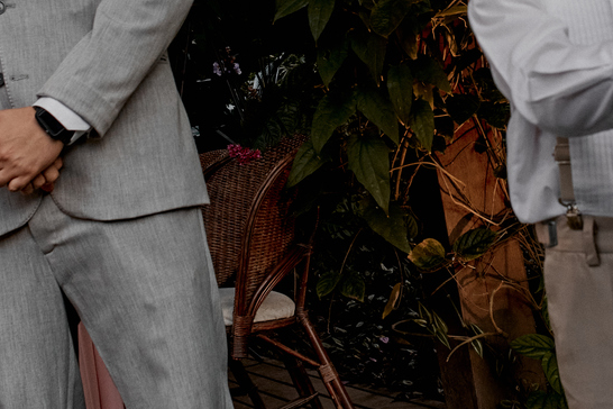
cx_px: 394
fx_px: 1311
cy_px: -24
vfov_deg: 17.2
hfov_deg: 26.2
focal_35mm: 77
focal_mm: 35
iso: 1600
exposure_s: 1/200
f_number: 8
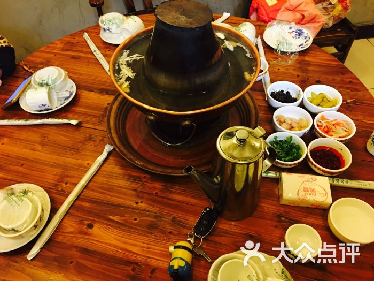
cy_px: 140
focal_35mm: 29
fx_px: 313
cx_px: 187
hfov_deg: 61.7
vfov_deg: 48.2
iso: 125
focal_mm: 4.15
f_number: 2.2
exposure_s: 1/8
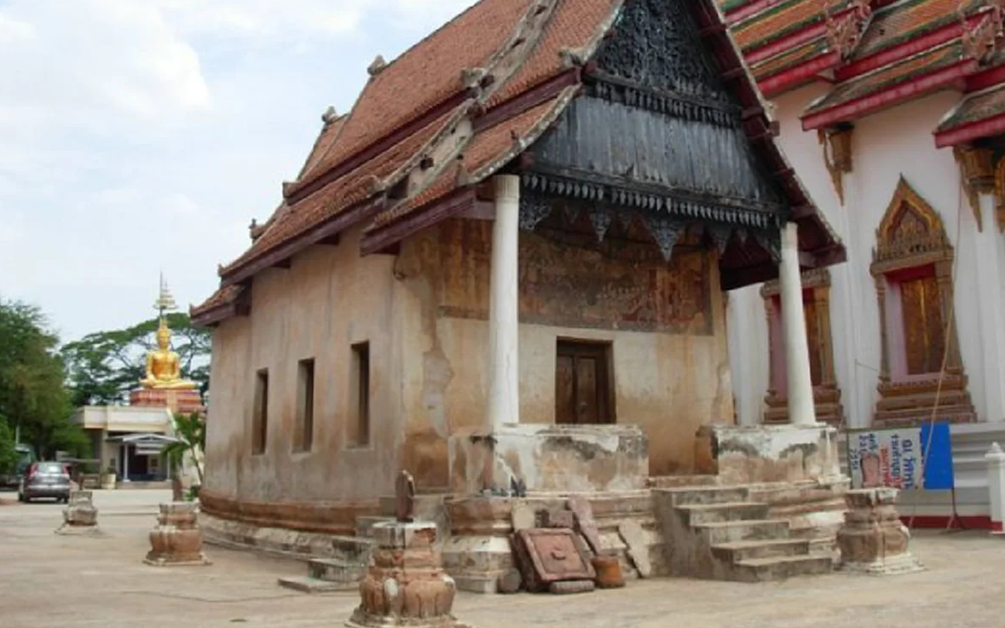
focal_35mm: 41
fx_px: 1123
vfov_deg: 31.2
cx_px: 500
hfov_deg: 48.2
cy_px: 248
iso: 79
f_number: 4.9
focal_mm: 6.3
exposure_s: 1/384
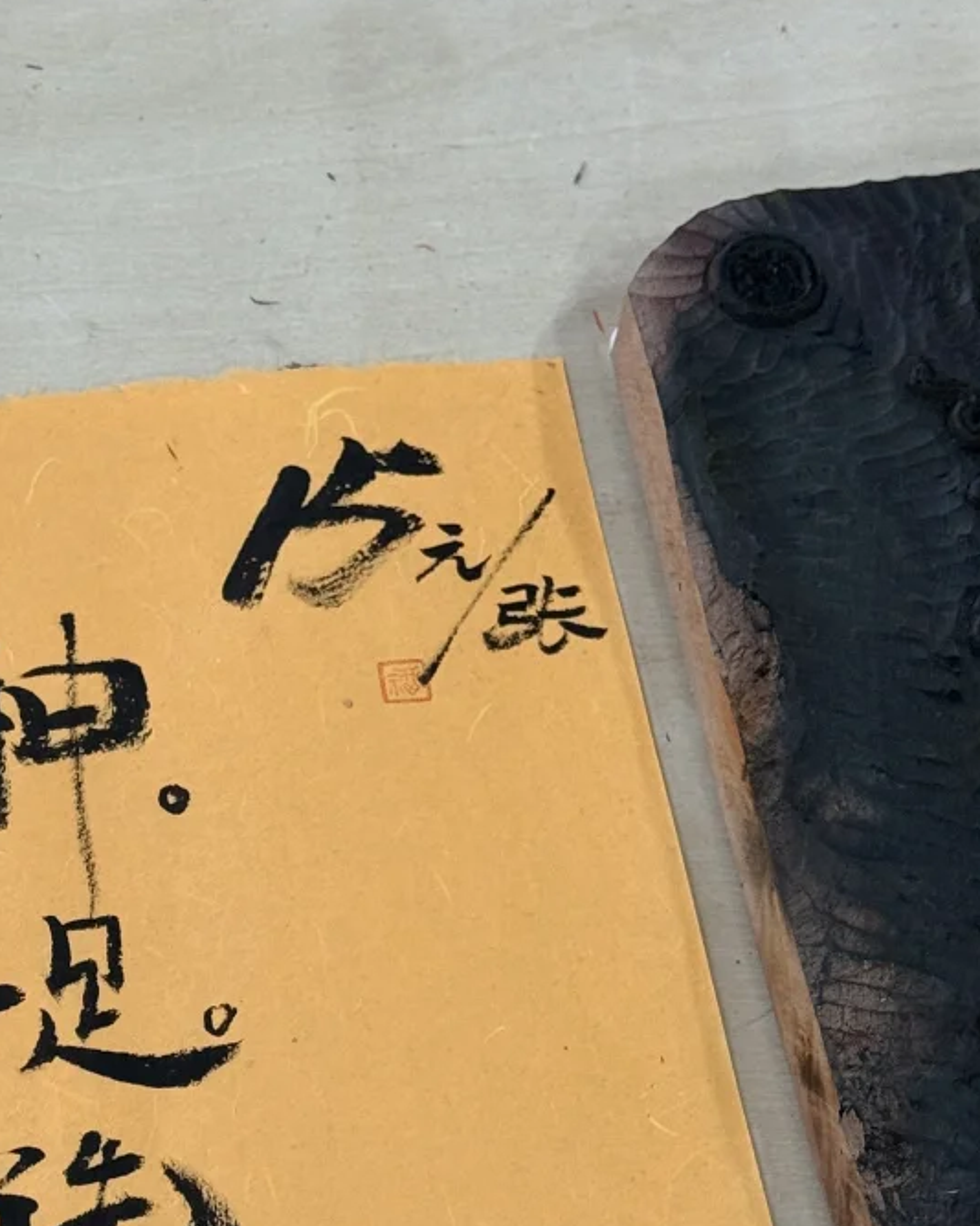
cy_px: 914
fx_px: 3663
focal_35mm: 101
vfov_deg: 18.9
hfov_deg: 15.0
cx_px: 42
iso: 100
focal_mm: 6.76
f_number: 1.78
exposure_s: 1/50
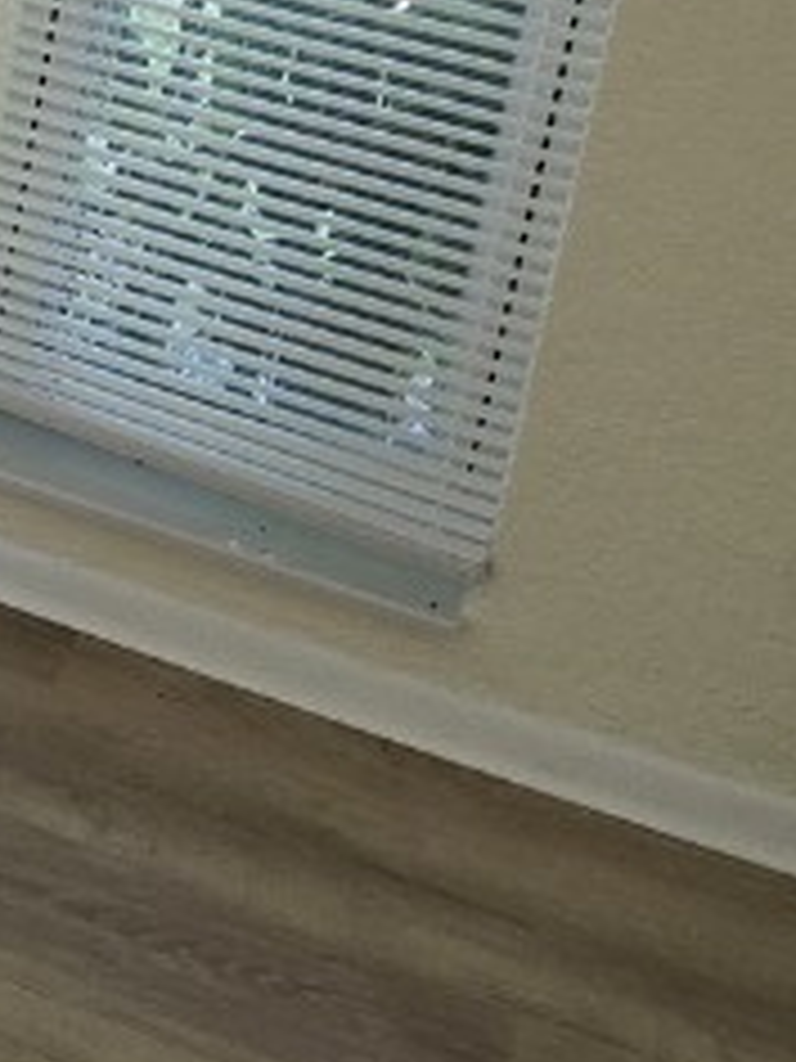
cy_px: -356
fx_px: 3066
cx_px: -1462
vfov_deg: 18.2
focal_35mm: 100
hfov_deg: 10.9
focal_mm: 6.3
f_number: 1.7
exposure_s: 1/60
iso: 64
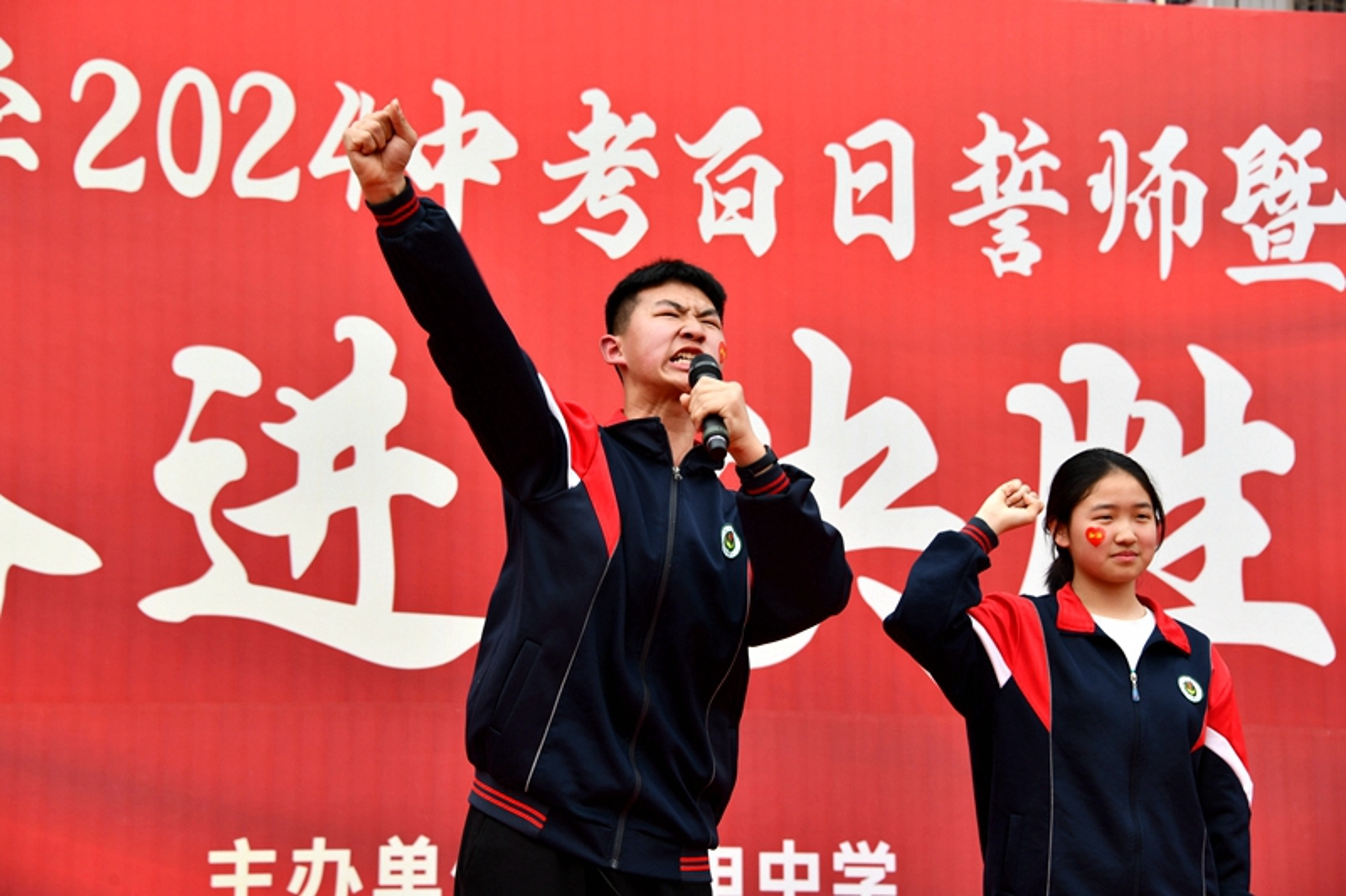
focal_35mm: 100
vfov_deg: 13.7
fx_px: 3738
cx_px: 673
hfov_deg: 20.4
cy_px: 448
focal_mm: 100
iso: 180
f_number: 7.1
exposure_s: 1/250
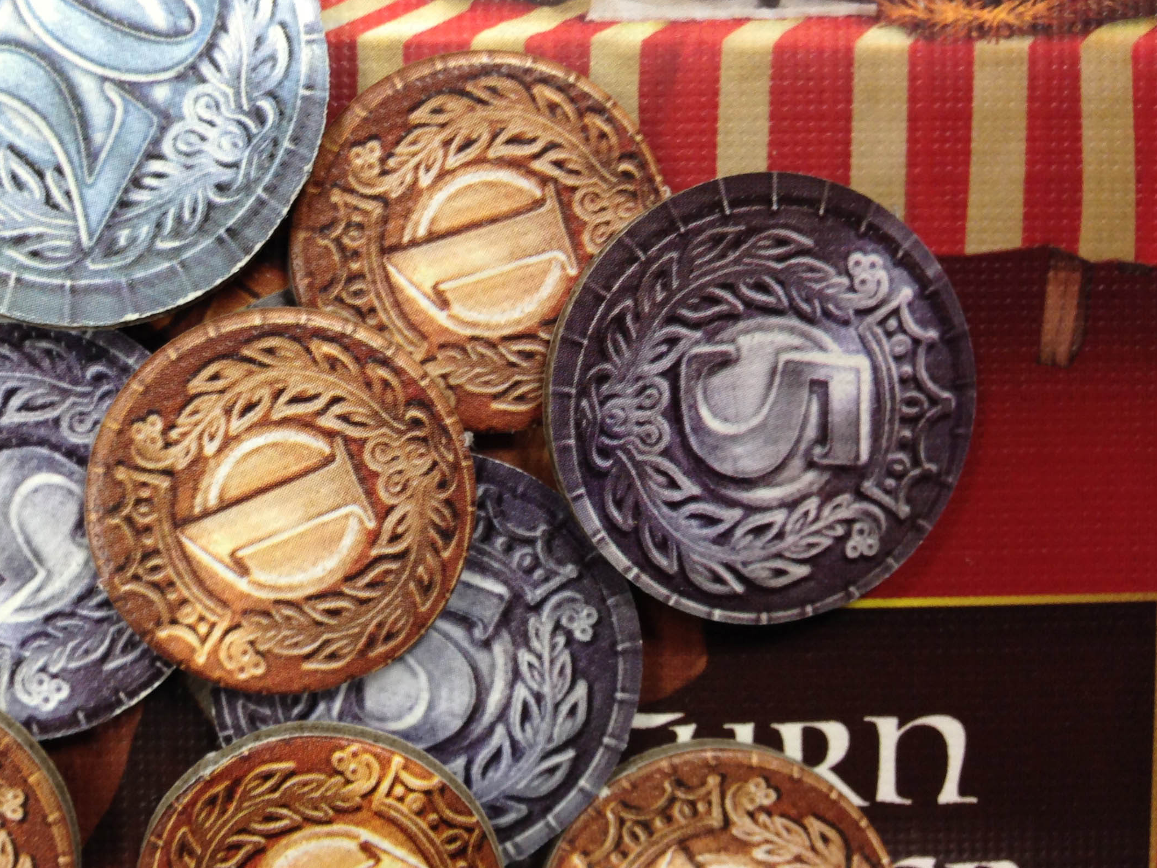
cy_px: 463
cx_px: 305
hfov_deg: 36.7
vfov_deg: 28.6
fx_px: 1705
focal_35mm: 51
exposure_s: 1/30
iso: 50
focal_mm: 4.12
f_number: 2.4
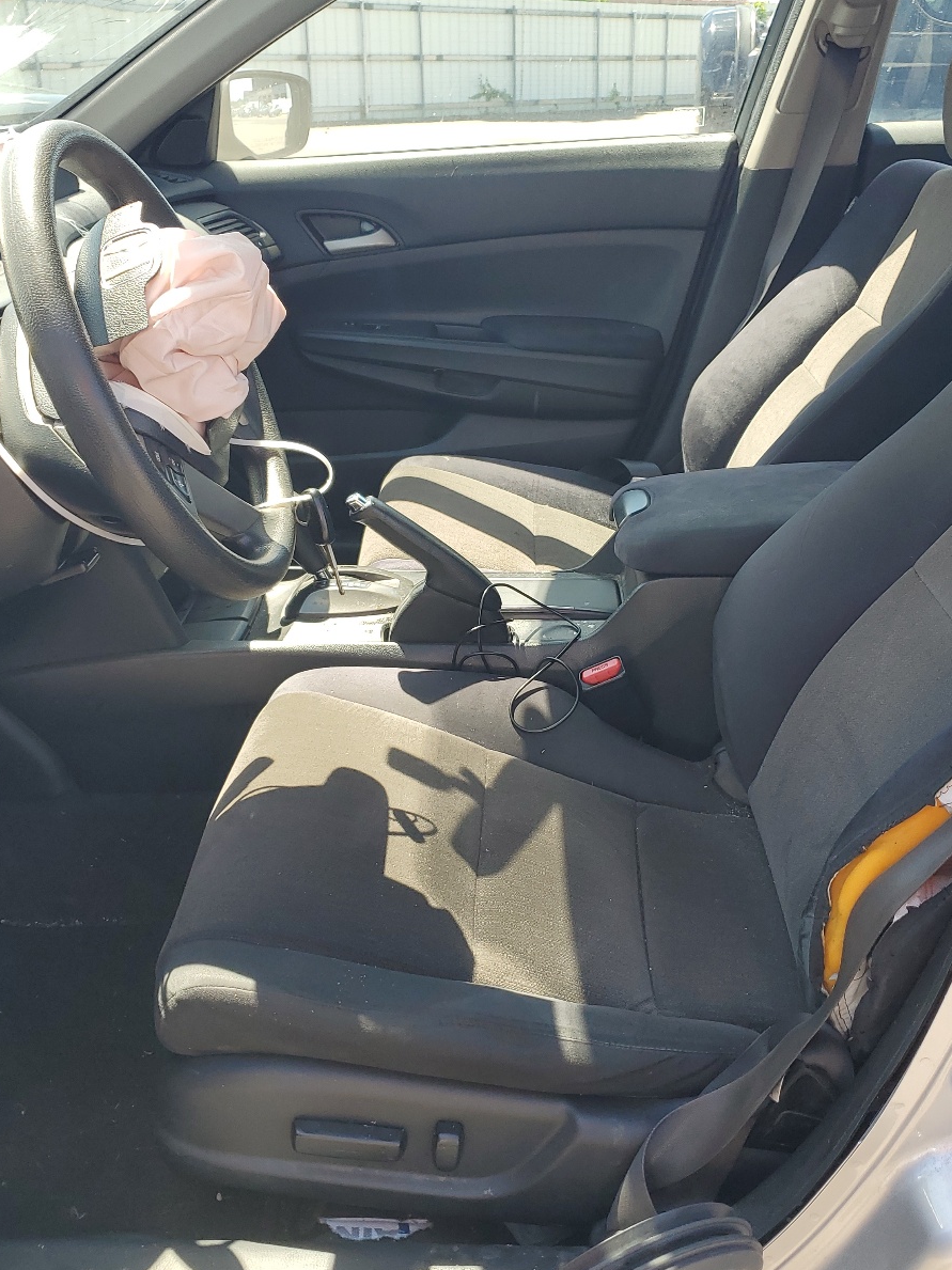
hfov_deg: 40.7
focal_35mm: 35
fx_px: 1284
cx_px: 490
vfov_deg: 52.6
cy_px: 640
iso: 50
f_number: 1.5
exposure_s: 1/417
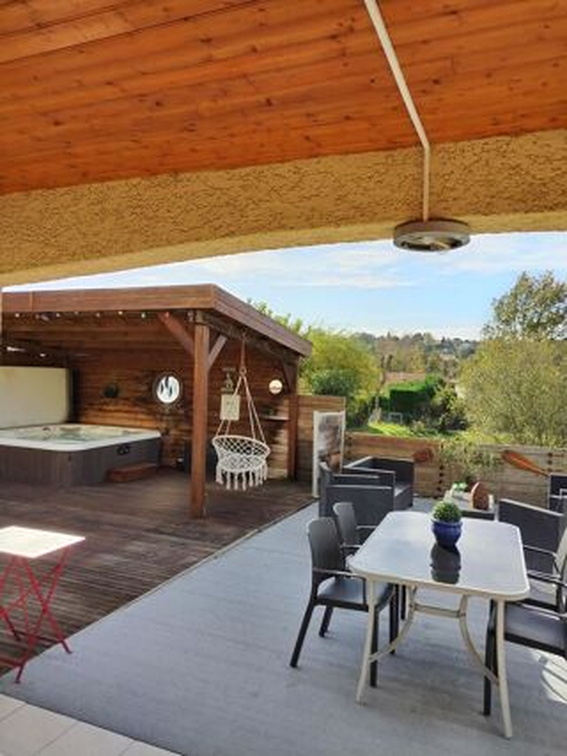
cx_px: 284
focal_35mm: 26
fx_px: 568
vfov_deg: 67.3
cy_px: 378
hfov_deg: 53.0
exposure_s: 1/416
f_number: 1.8
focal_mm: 4.75
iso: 100
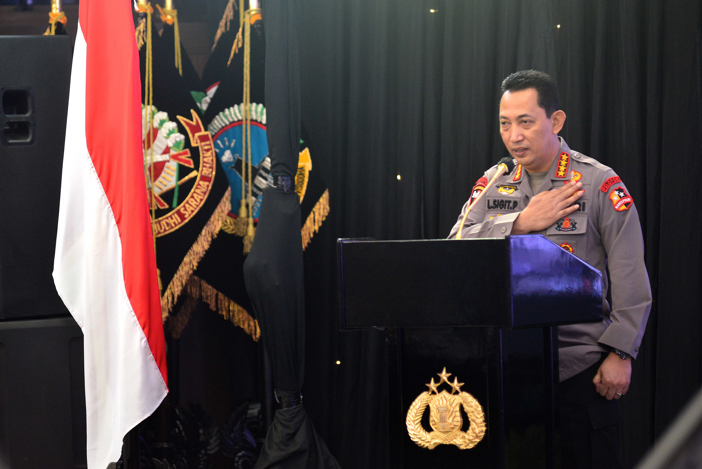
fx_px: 3901
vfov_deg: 6.9
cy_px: 234
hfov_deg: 10.3
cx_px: 351
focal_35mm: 200
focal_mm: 200
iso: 2500
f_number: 4
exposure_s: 1/125
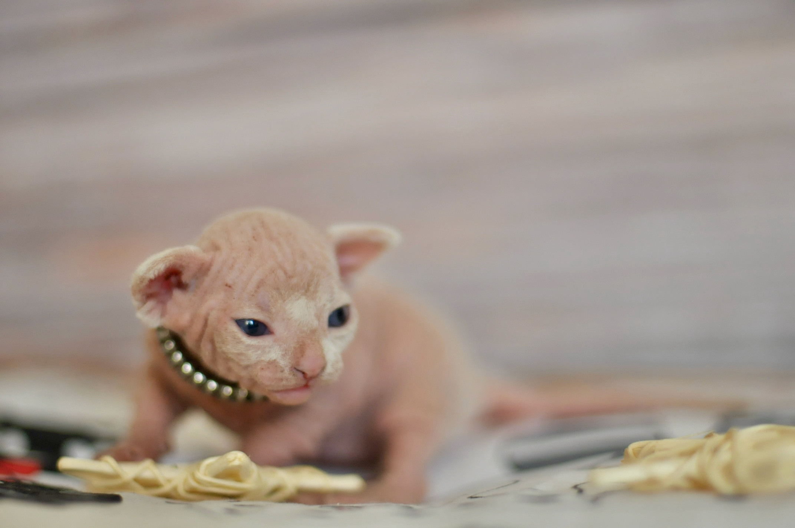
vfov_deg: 18.1
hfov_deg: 27.0
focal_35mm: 75
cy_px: 264
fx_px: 1654
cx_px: 398
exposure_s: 1/1250
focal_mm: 50
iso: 800
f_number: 1.4
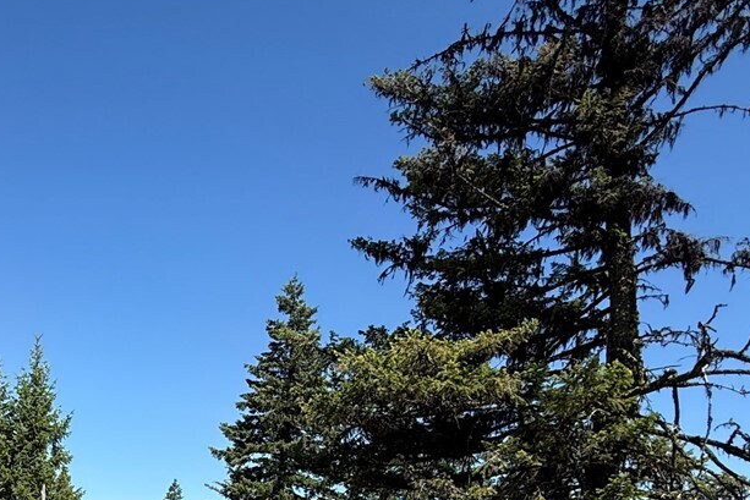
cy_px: 527
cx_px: 103
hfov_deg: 46.7
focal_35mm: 38
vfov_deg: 31.7
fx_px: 792
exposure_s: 1/1464
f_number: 2.2
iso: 50
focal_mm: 2.22
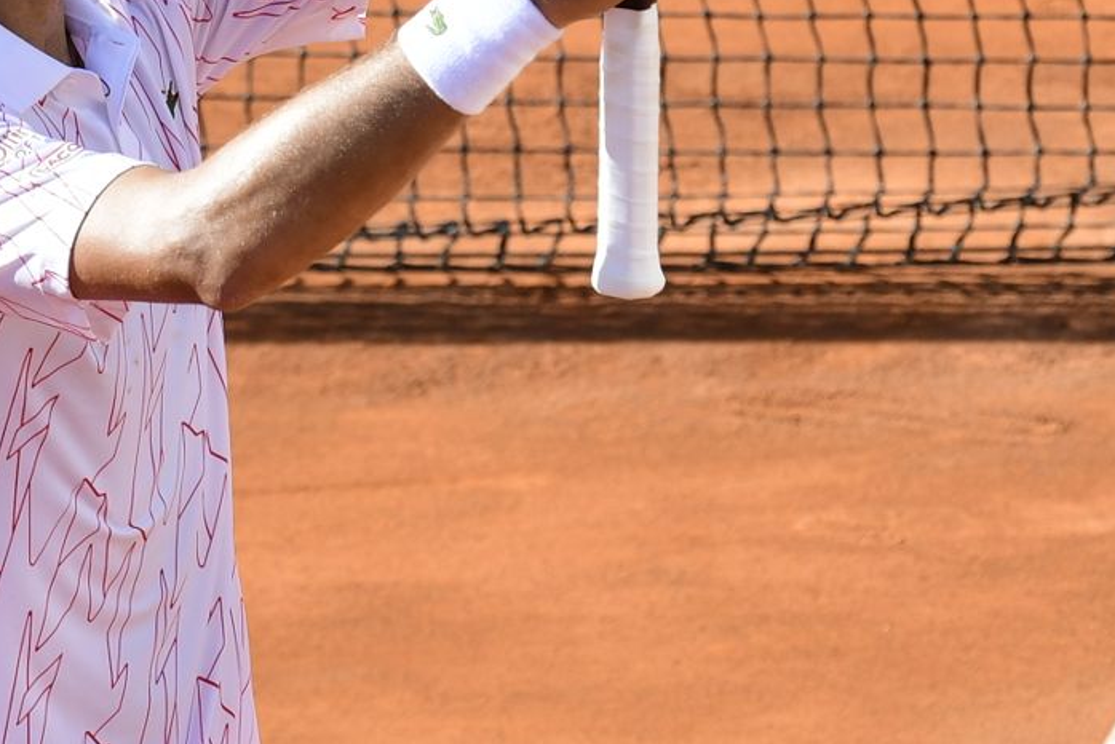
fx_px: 13757
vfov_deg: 3.1
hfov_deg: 4.6
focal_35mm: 444
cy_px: 161
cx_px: 390
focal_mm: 155
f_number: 4
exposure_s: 1/1250
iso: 250
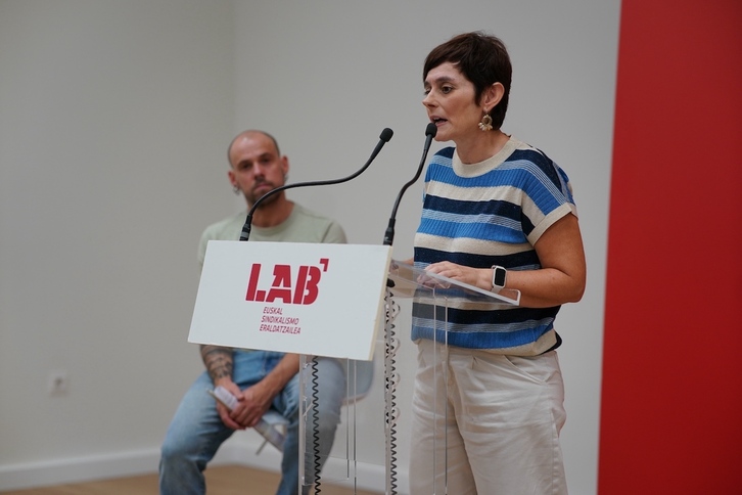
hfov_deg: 23.9
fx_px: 1752
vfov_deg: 16.1
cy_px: 248
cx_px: 371
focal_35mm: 85
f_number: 2.2
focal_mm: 85
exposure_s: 1/400
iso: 400
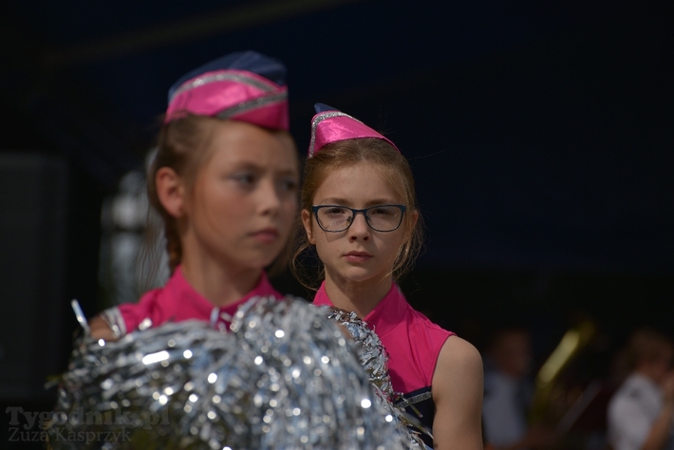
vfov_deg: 7.4
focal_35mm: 185
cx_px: 337
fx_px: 3465
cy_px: 225
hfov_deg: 11.1
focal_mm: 185
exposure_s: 1/3200
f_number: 5.6
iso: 100
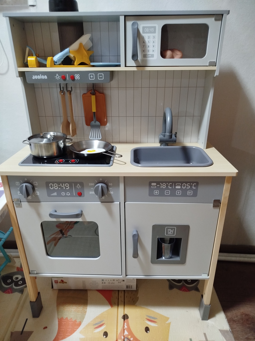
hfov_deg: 56.8
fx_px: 236
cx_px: 128
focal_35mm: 24
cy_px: 170
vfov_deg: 71.6
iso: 640
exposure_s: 1/25
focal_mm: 5.31
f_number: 1.7
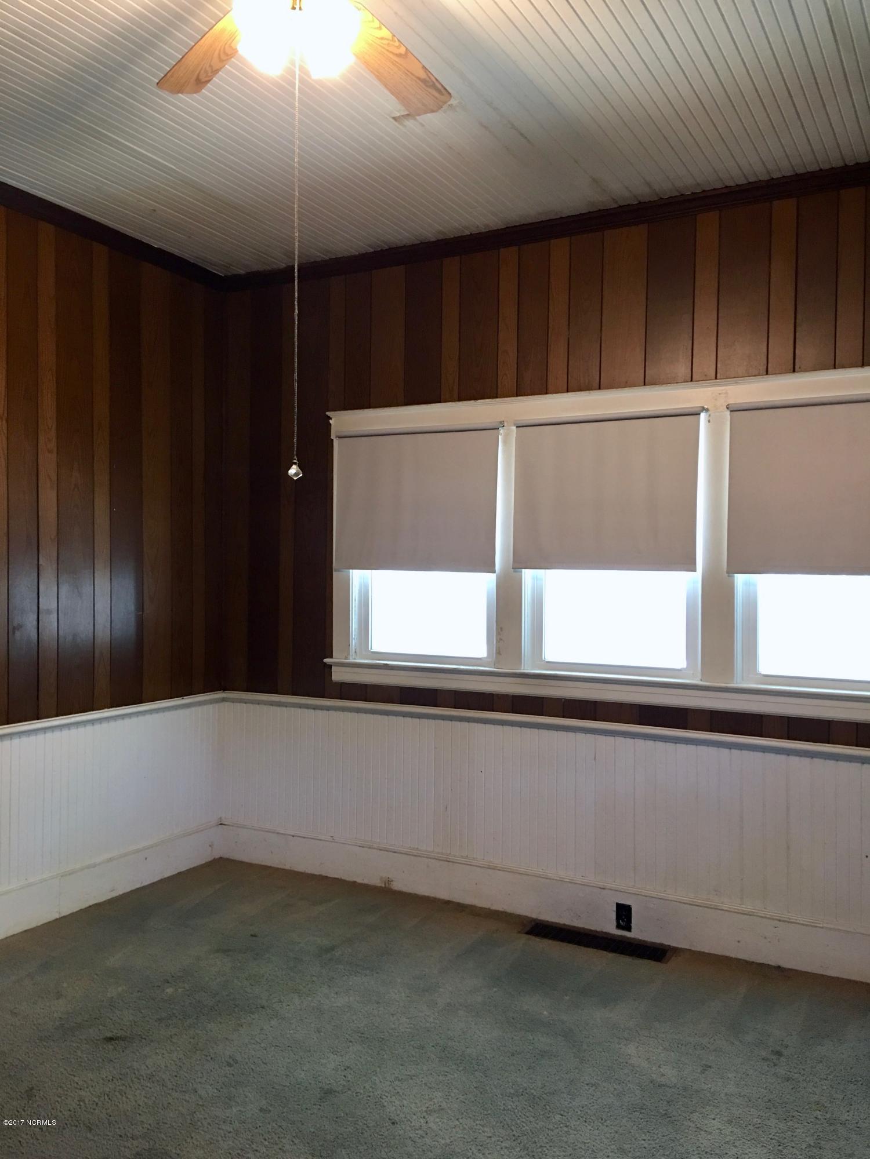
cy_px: 580
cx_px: 435
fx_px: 972
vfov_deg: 61.7
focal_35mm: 29
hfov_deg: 48.2
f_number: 2.2
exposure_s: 1/15
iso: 64
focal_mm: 4.15
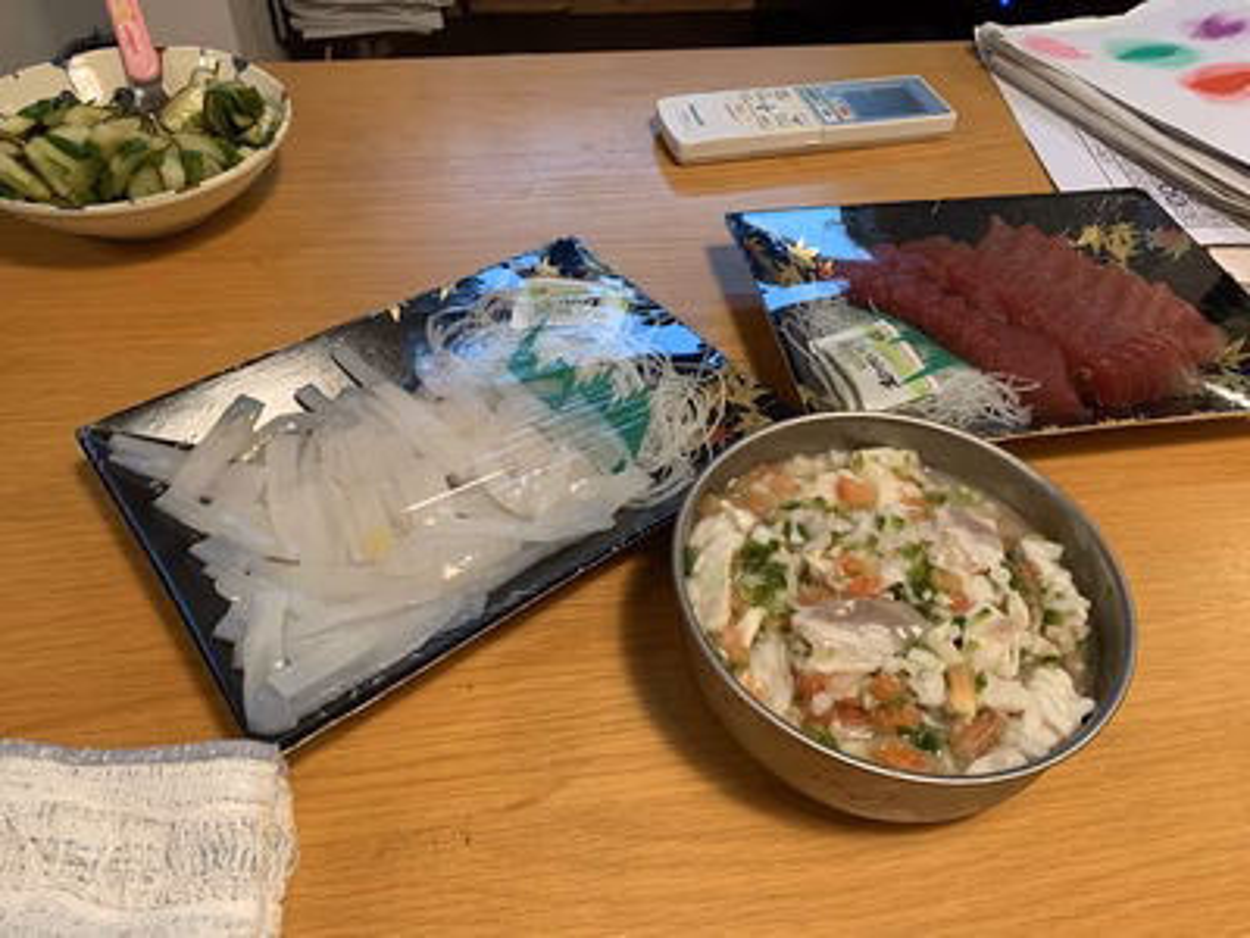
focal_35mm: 26
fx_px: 939
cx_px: 625
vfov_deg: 53.1
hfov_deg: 67.3
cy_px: 469
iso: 125
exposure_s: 1/60
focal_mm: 4.25
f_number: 1.8
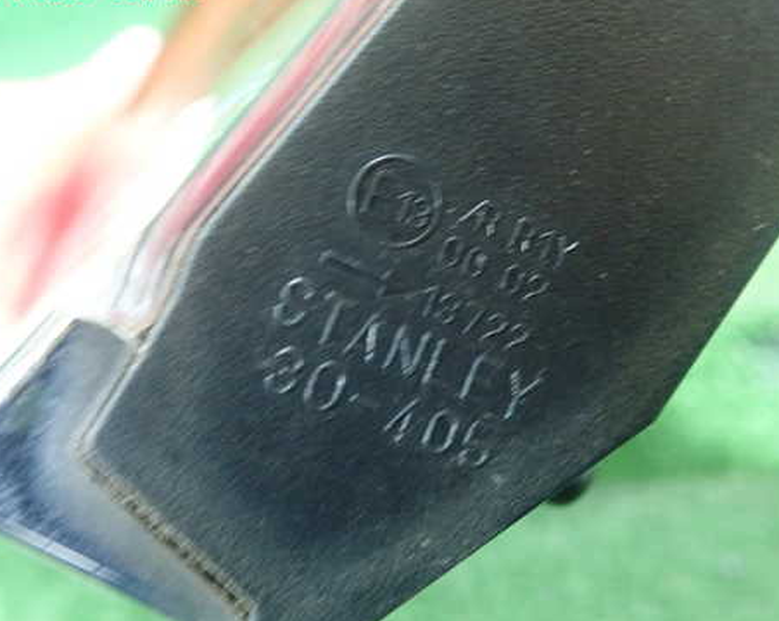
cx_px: 408
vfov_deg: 38.1
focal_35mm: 39
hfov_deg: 46.9
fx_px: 898
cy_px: 354
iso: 800
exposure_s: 1/40
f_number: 2.3
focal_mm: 5.5
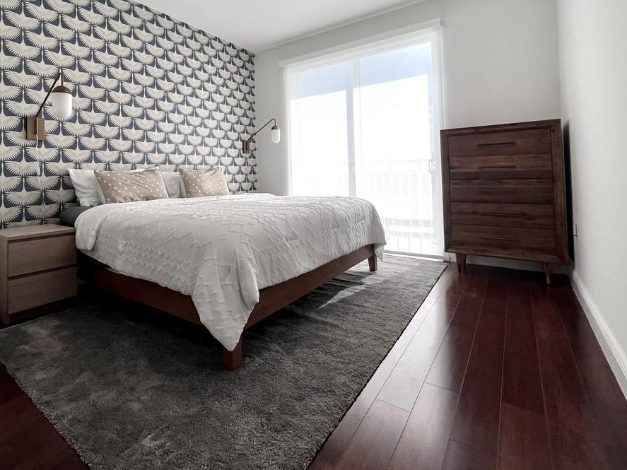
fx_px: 272
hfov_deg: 97.9
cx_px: 285
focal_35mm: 15
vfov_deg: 81.3
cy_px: 204
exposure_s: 1/461
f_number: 1.8
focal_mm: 1.57
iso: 32
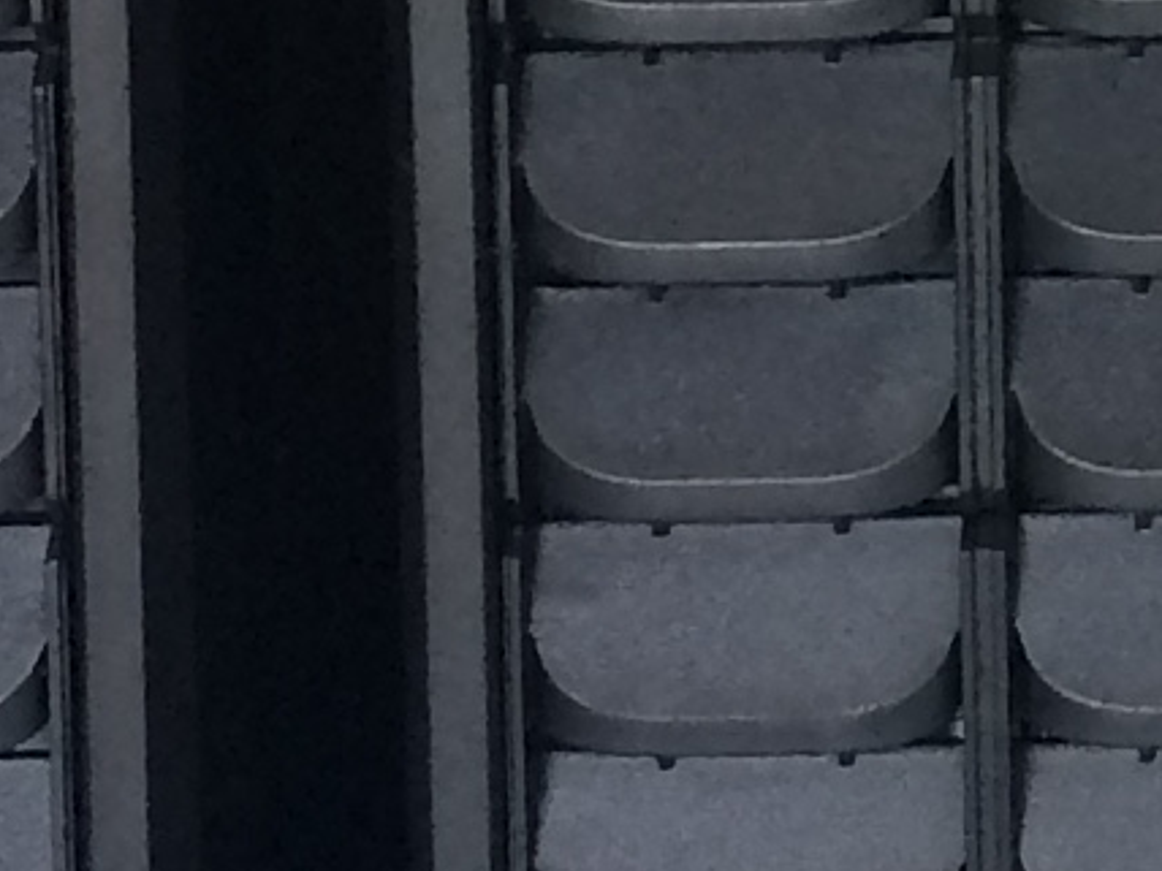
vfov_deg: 6.5
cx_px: 2405
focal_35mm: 221
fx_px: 7419
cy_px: -912
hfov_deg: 8.5
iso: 40
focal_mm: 4.15
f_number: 2.2
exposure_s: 1/33
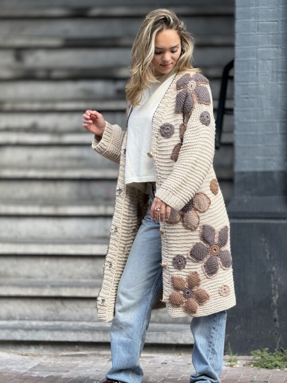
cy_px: 192
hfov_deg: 12.3
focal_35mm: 120
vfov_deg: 16.4
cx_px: 144
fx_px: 1327
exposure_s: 1/341
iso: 64
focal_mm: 15.66
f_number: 2.8
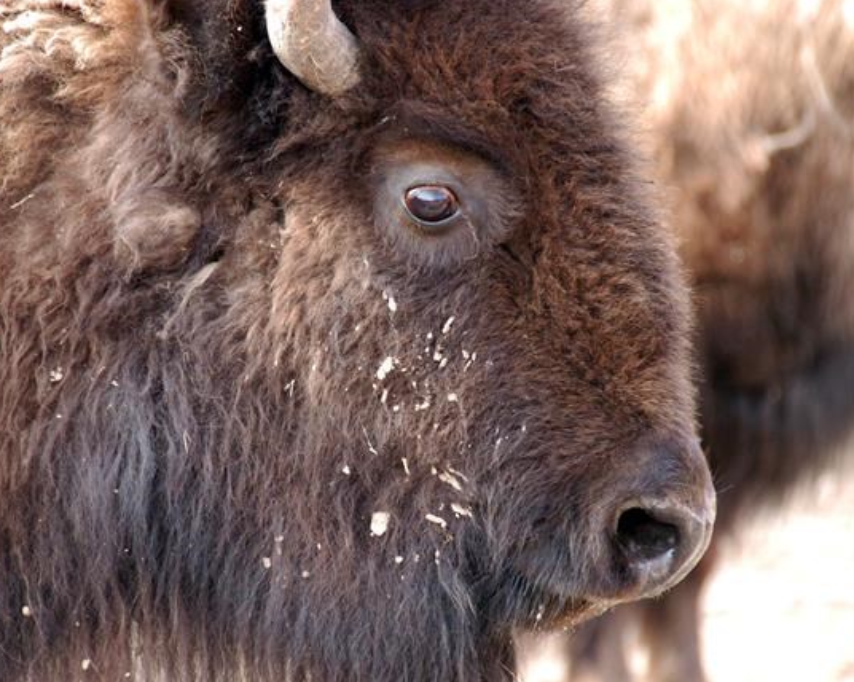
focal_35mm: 290
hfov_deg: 6.7
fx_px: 7324
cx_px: 394
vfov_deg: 5.3
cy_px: 340
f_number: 5.6
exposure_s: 1/100
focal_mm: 170
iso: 640
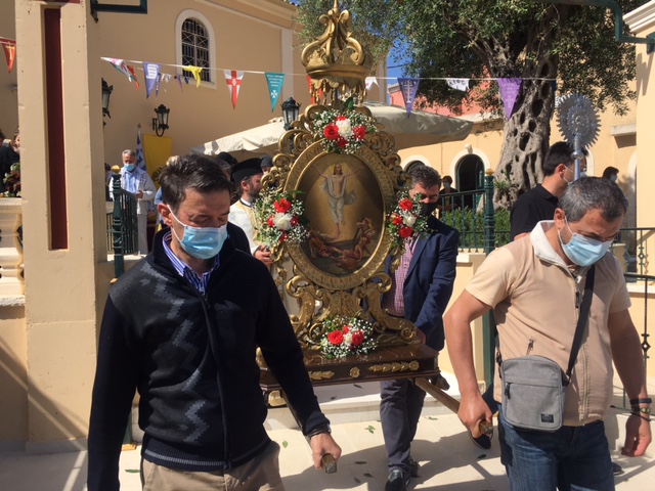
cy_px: 246
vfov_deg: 48.2
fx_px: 549
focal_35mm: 29
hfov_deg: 61.7
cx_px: 328
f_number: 2.2
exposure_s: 1/1789
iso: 25
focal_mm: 4.15
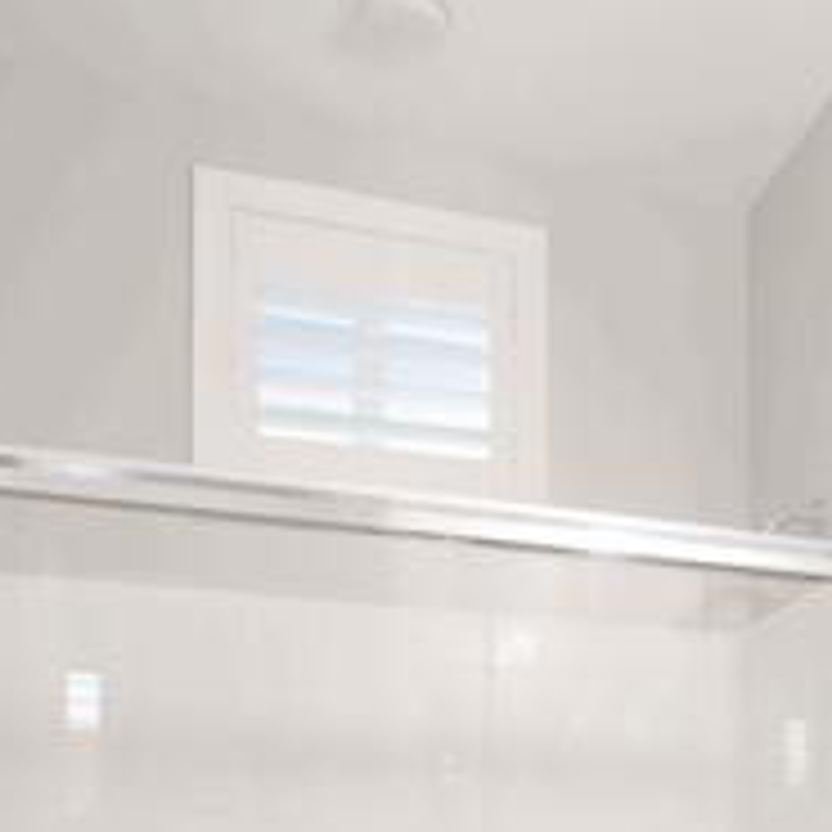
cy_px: 917
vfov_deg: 31.8
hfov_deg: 32.9
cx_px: 841
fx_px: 1278
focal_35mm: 47
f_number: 5
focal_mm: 16
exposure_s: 1/640
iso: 12800
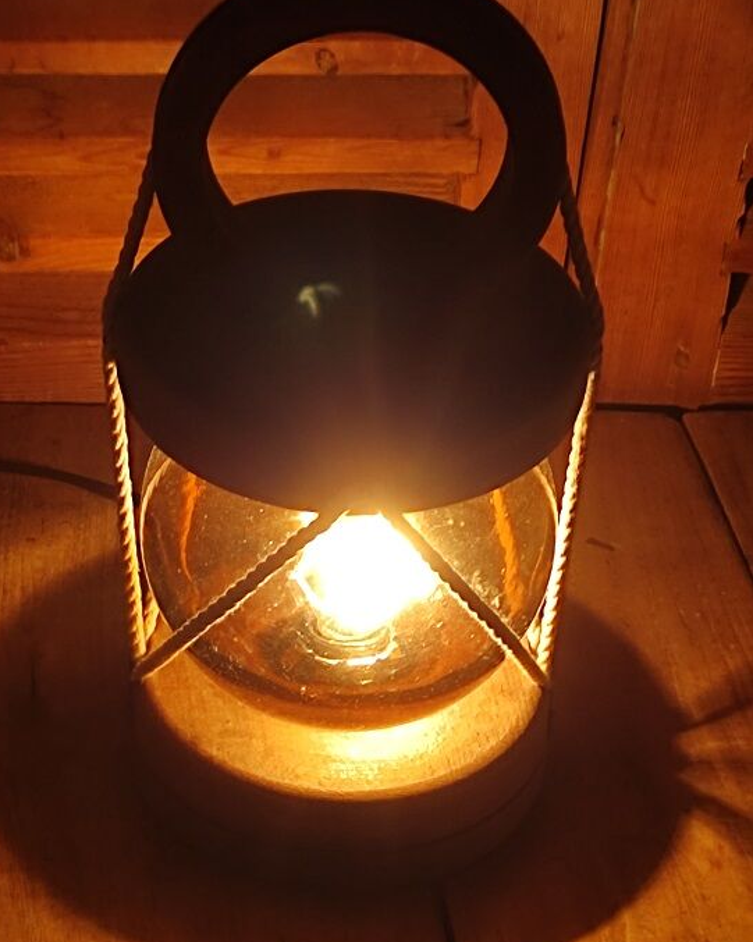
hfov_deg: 48.4
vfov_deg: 58.8
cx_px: 337
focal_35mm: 30
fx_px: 836
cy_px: 451
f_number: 1.79
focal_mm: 4.74
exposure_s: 1/33
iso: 128
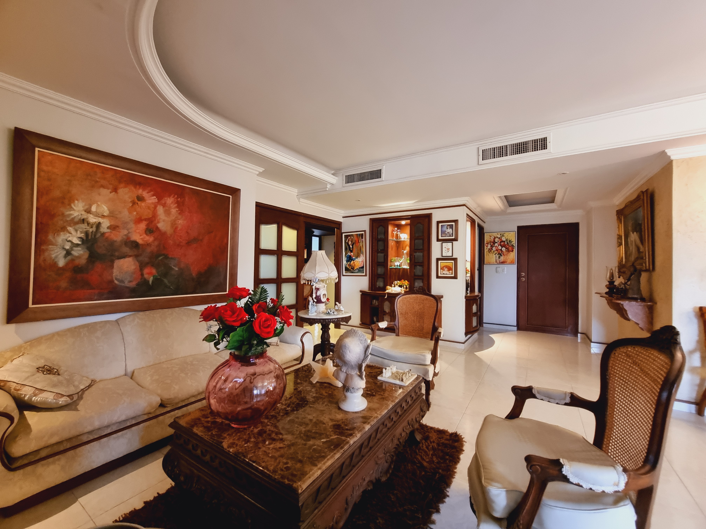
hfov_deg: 106.2
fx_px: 265
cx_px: 353
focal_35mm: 13
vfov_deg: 89.9
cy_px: 264
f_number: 2.2
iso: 640
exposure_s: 1/30
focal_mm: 2.2
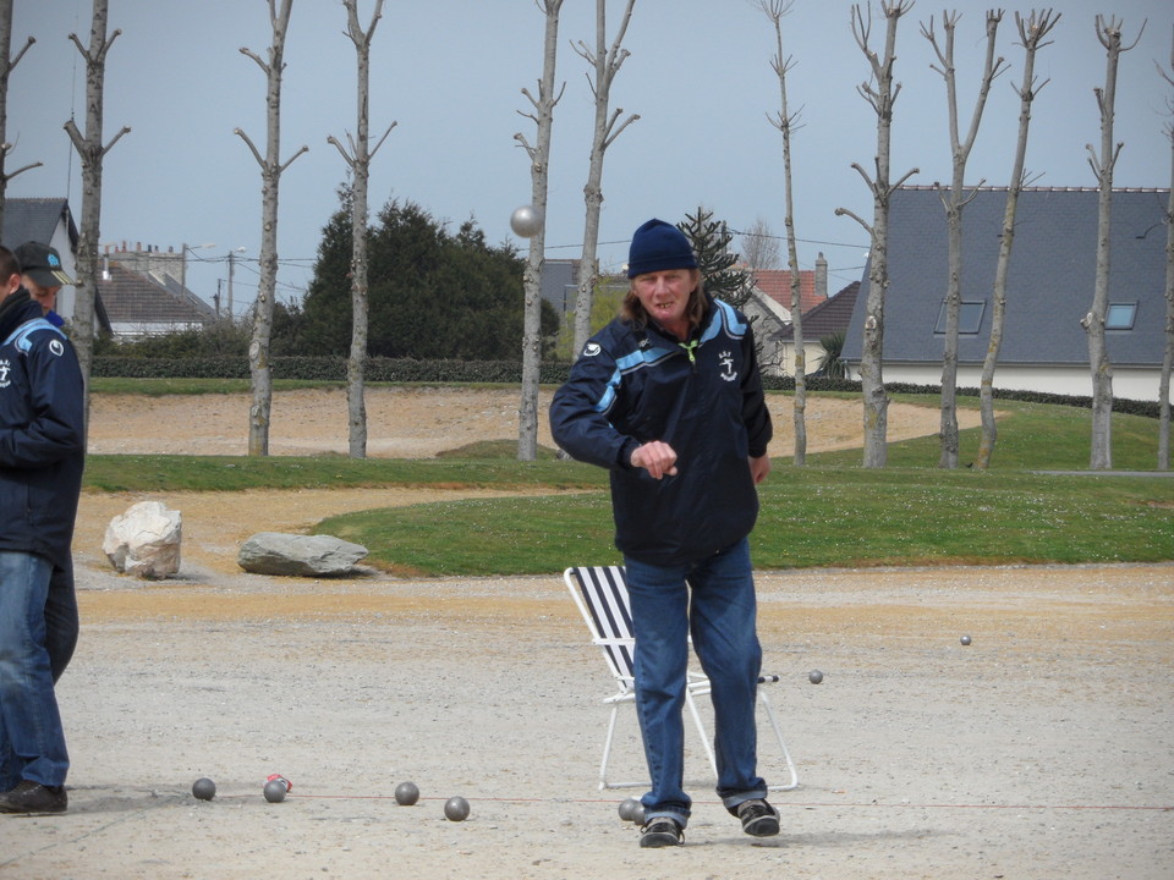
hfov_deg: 9.4
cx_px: 587
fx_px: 7122
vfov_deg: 7.1
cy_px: 440
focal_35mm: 210
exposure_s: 1/500
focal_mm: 34.8
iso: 80
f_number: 4.6
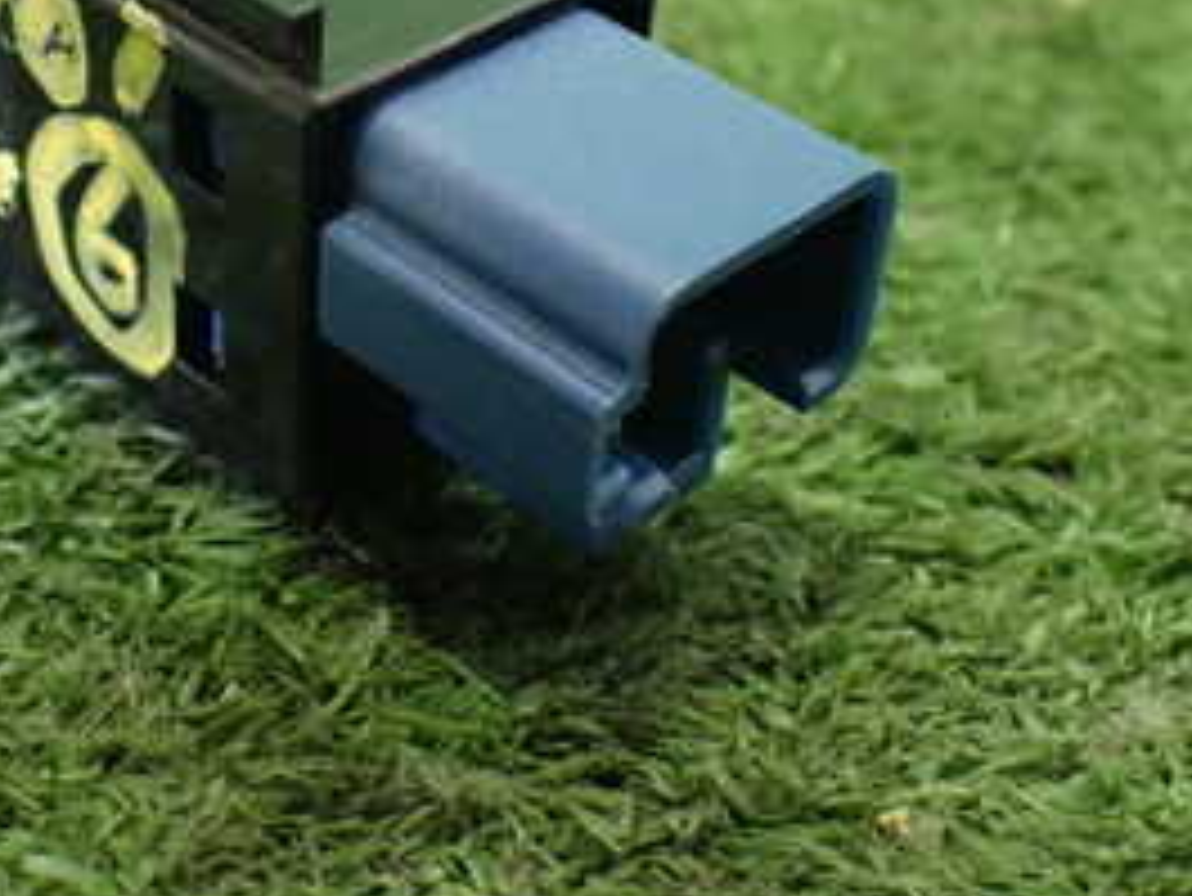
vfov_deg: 21.2
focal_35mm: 68
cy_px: 99
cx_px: 387
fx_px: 2343
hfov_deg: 28.3
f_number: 2.3
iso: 800
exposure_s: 1/40
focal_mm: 5.4
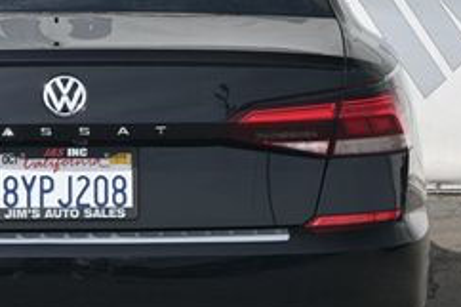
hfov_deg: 11.0
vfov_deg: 7.4
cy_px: 113
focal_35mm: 186
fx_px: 2384
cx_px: 59
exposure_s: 1/250
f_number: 6
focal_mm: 47
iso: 110
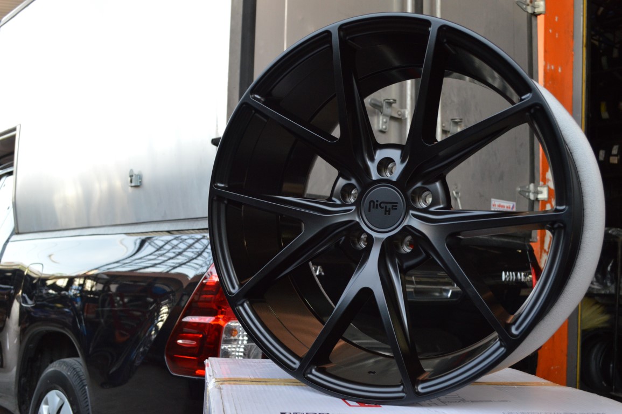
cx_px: 311
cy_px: 207
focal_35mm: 42
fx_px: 725
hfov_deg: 46.4
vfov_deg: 31.8
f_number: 6.3
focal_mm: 28
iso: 800
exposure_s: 1/160
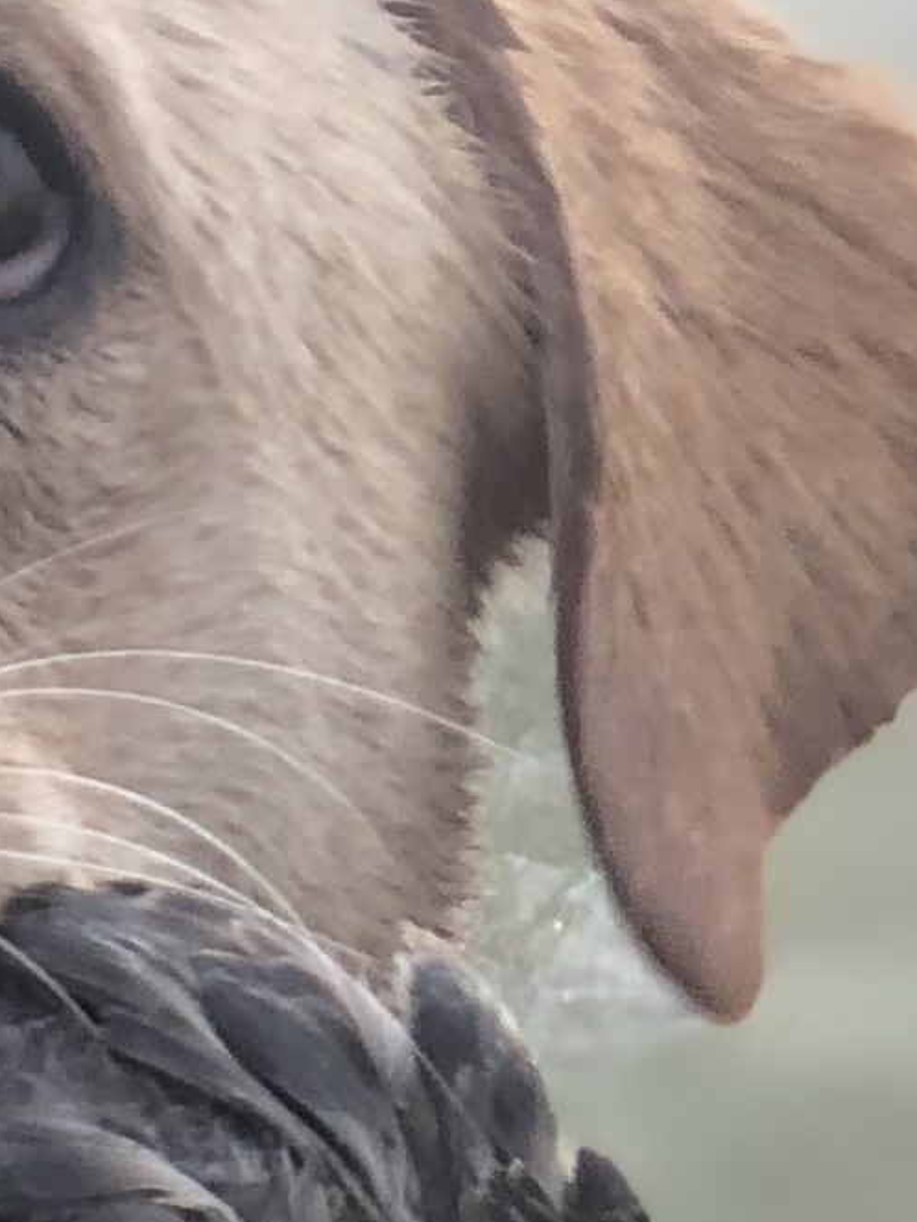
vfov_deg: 5.6
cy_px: 2402
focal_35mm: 347
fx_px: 12248
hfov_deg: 4.3
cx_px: -376
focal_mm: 6.6
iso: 25
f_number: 2.8
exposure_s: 1/60
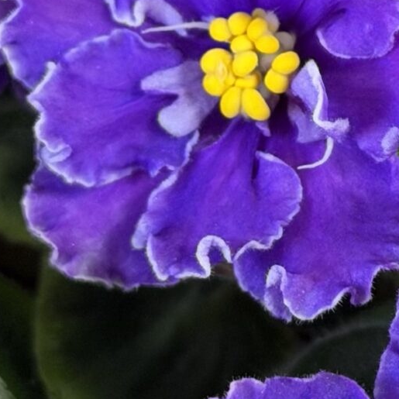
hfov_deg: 8.3
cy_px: 116
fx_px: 2752
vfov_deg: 8.3
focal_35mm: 211
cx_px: 337
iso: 200
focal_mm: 6.76
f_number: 1.78
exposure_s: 1/50
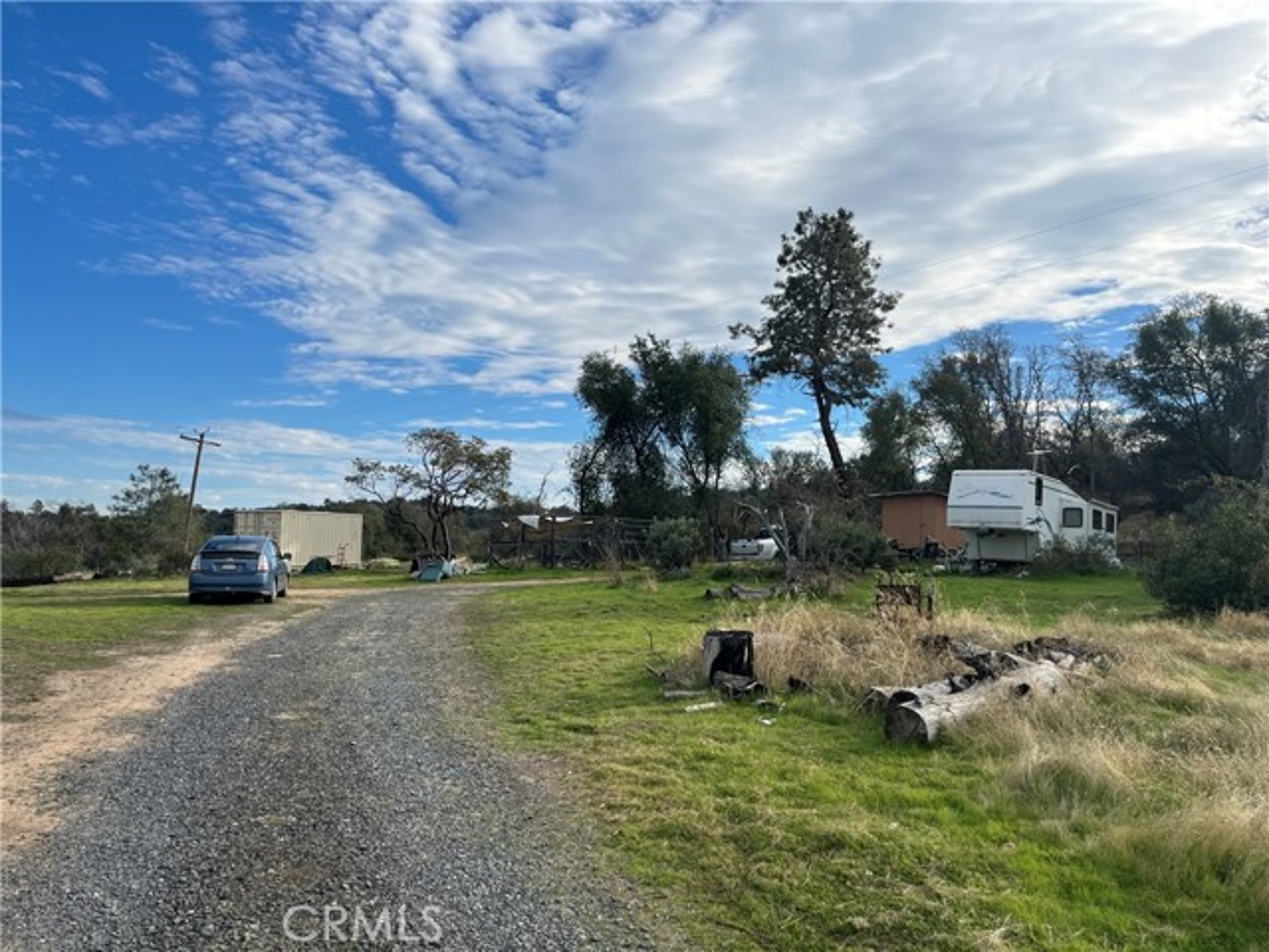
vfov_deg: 53.1
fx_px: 953
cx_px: 634
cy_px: 476
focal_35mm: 26
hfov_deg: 67.3
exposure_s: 1/3876
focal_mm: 5.1
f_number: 1.6
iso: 50
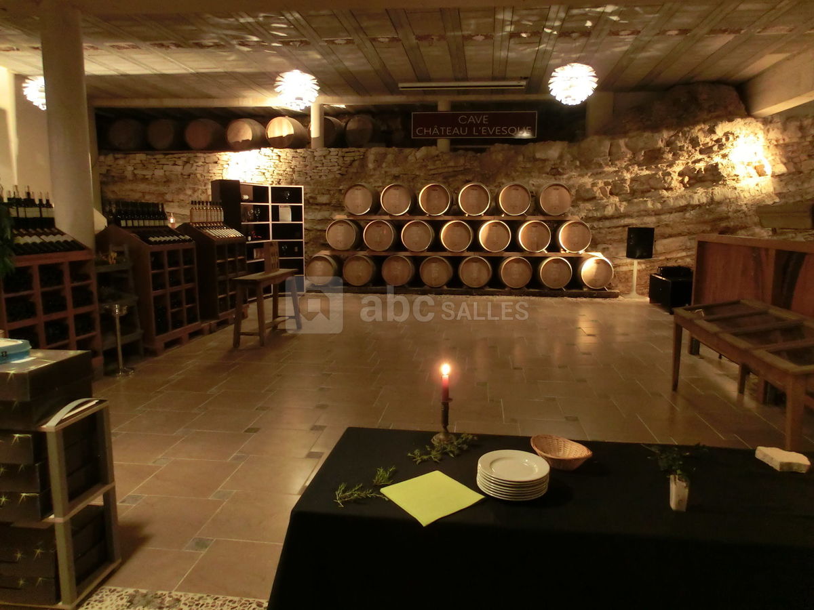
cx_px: 407
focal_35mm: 24
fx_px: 564
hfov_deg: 71.6
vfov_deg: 56.8
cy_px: 305
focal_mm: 4.24
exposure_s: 1/20
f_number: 3
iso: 800
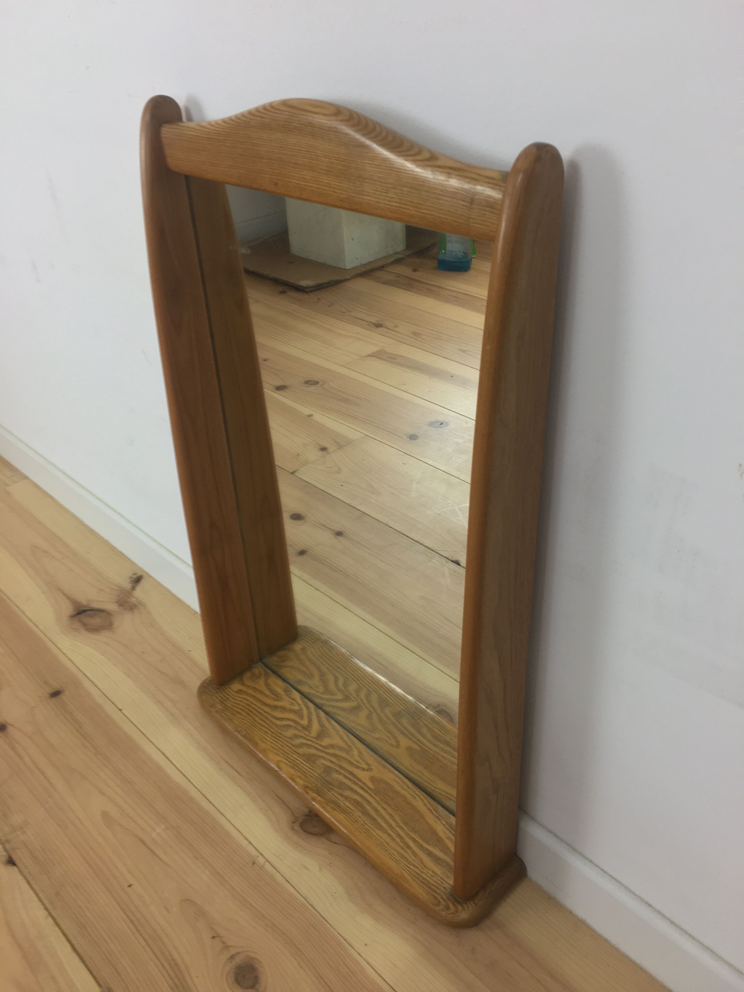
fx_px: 831
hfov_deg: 48.2
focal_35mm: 29
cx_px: 372
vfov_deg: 61.7
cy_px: 496
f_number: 2.2
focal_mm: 4.15
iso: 32
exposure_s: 1/33
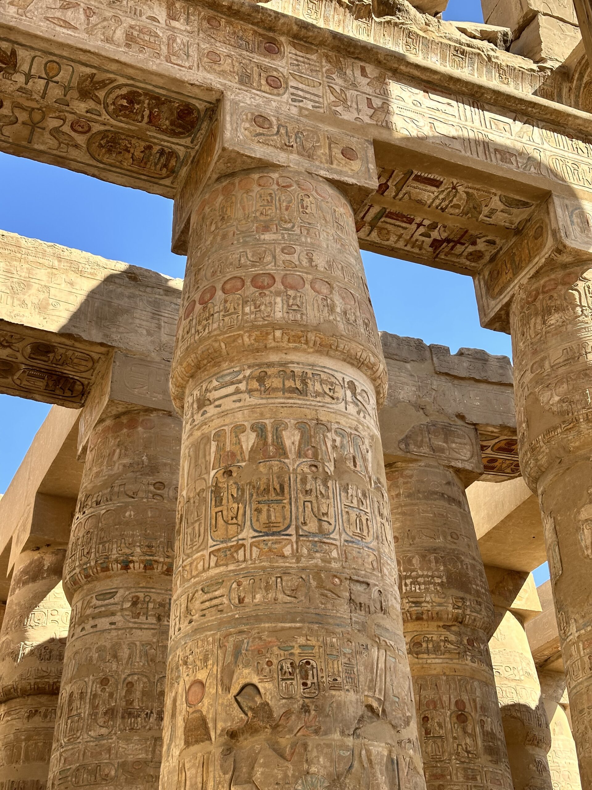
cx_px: 296
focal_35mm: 48
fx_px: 1095
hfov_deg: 30.3
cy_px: 395
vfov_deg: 39.7
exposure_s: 1/1133
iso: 64
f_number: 1.78
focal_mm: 6.86
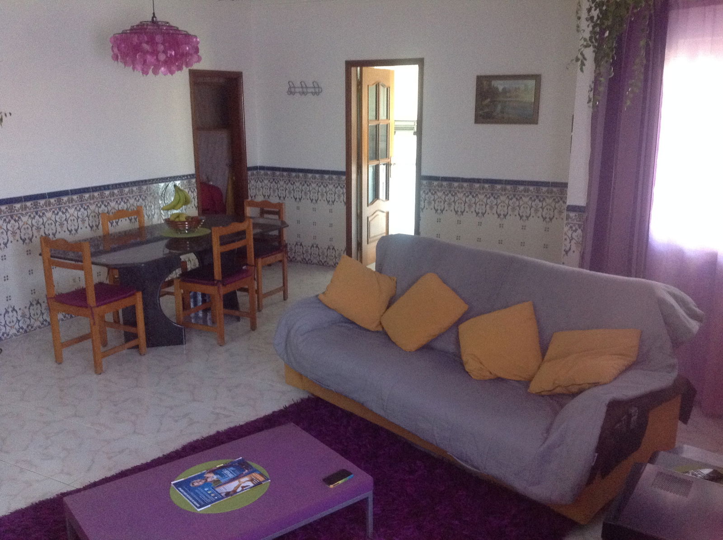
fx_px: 730
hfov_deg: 52.7
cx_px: 362
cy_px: 270
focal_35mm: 35
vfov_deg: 40.6
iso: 400
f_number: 2.4
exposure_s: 1/15
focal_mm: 4.28
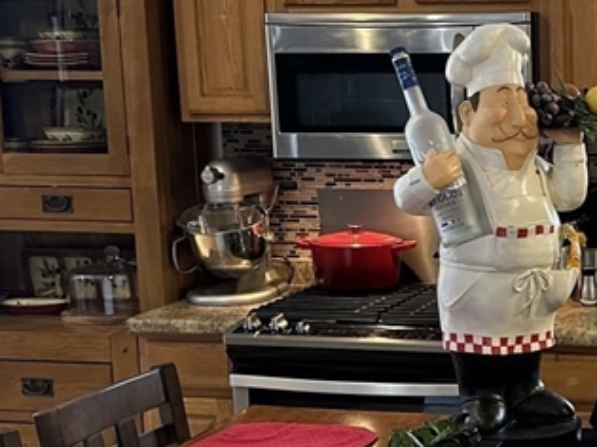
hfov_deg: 23.9
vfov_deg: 18.8
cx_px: 603
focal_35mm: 78
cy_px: 320
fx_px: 1345
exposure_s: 1/60
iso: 500
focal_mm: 6.86
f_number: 1.78
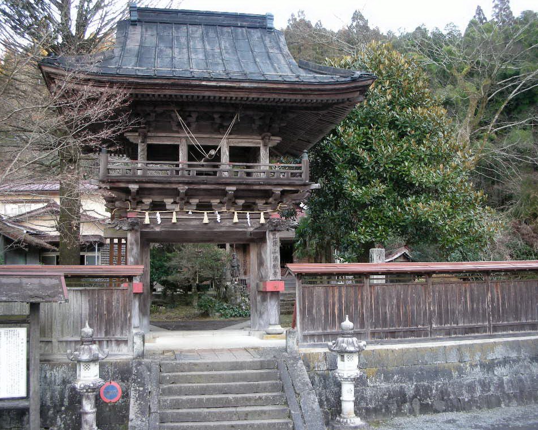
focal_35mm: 37
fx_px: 589
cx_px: 262
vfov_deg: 40.1
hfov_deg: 49.1
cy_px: 214
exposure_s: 1/29.8
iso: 115
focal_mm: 5.8
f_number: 2.8
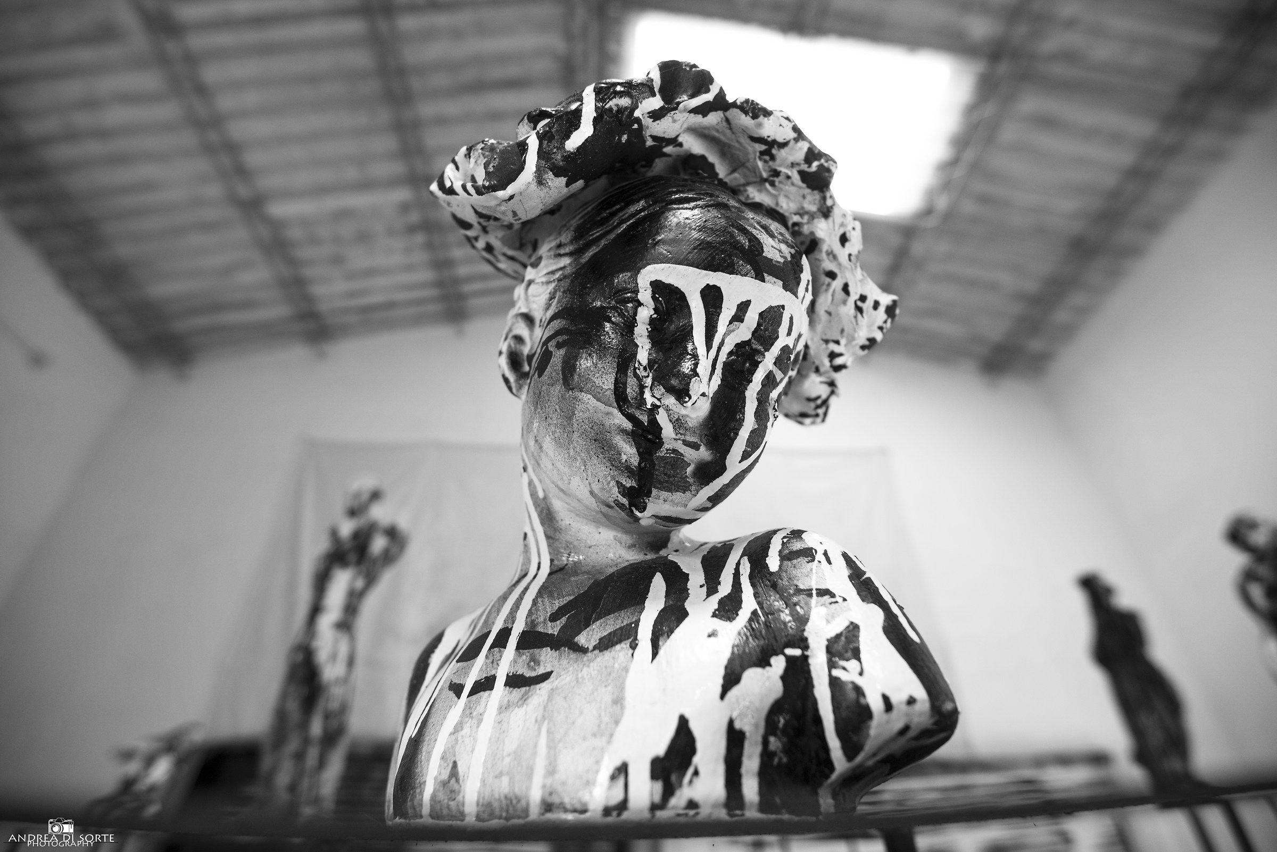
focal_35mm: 16
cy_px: 426
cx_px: 638
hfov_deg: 96.7
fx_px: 568
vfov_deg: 73.8
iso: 1000
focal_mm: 16
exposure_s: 1/160
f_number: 4
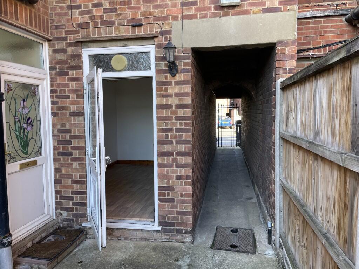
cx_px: 180
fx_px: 270
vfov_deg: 53.1
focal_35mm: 26
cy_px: 134
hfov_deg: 67.3
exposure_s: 1/121
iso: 50
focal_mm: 4.2
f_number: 1.6
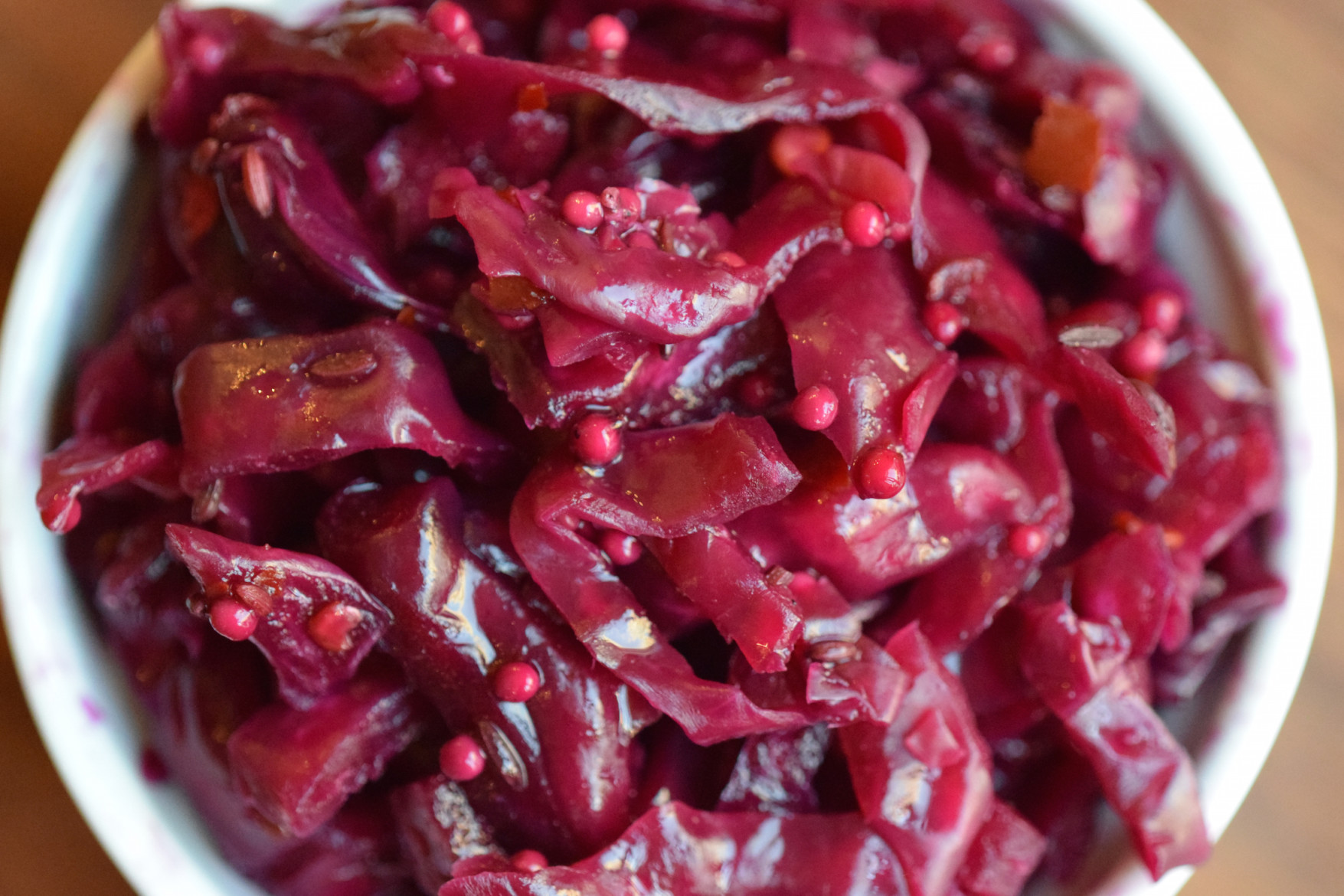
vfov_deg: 4.6
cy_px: 448
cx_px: 672
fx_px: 11199
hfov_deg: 6.9
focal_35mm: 300
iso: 6400
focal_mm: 200
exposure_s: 1/100
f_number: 4.5
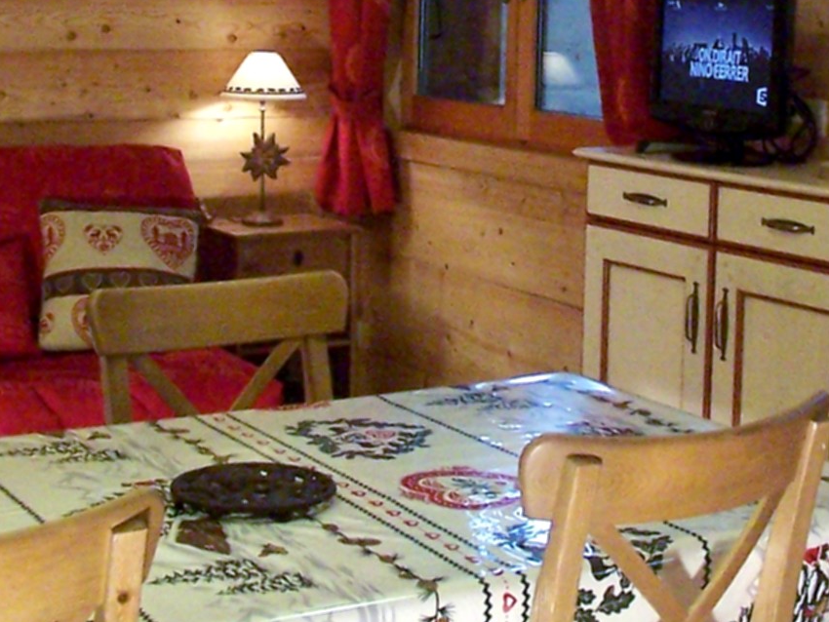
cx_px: 575
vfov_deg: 14.3
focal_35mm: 103
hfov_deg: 19.0
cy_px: 96
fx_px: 2467
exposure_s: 1/90
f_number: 2.8
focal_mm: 6.3
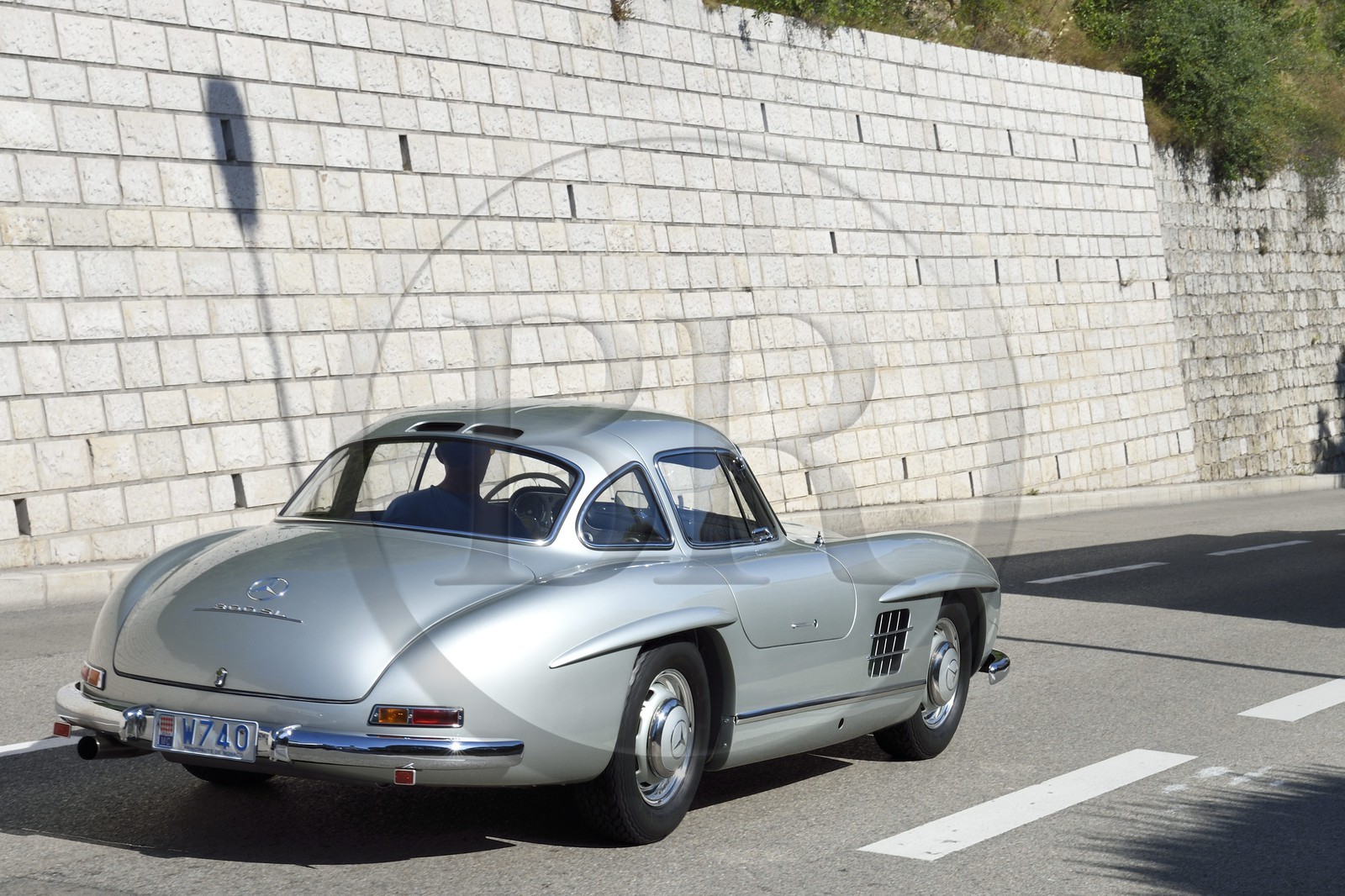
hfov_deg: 28.8
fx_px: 2615
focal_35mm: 70
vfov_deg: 19.4
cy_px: 448
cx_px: 672
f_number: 20
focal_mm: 70
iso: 200
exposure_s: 1/125
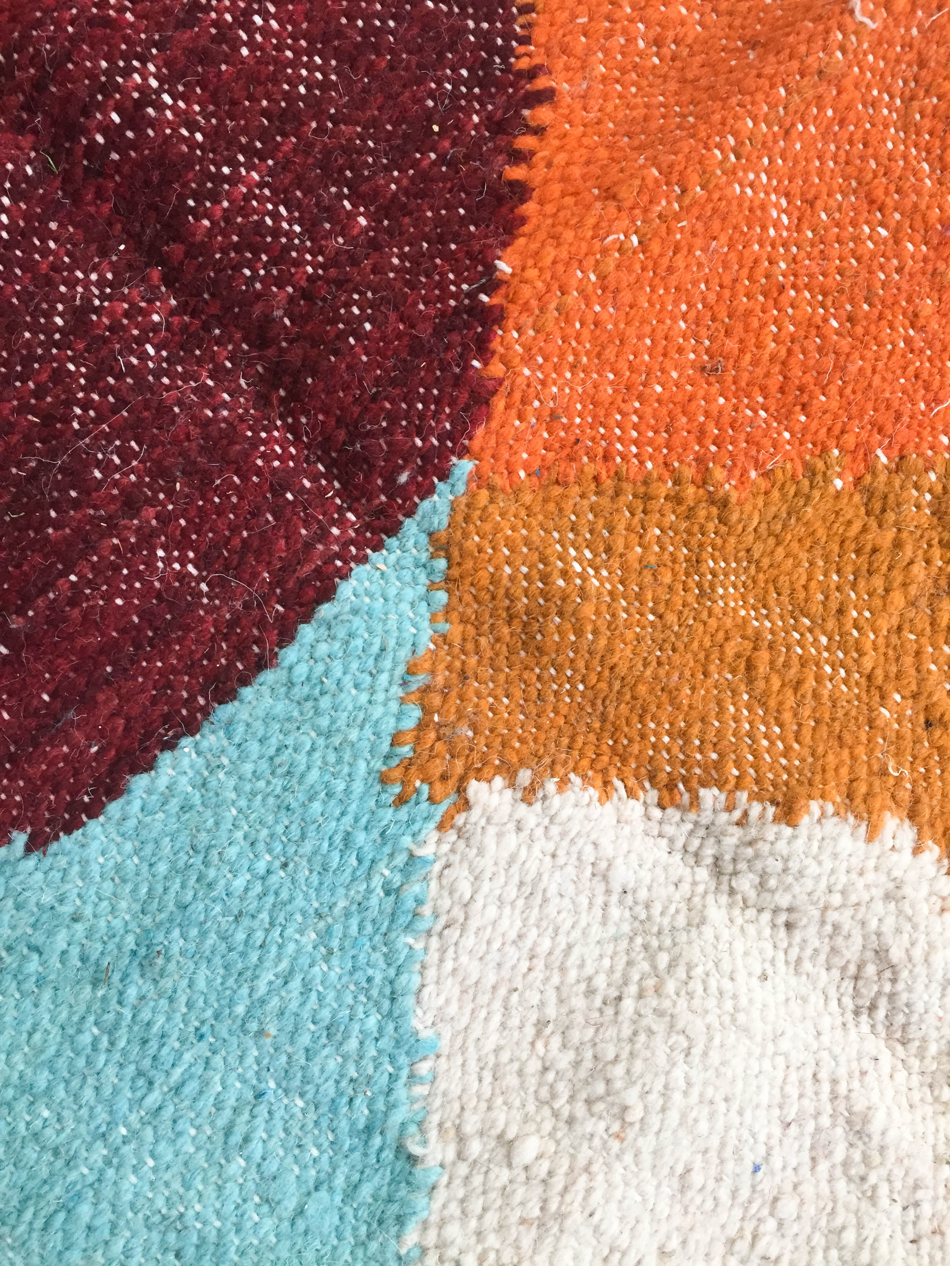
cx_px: 475
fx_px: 1061
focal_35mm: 29
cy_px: 633
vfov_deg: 61.7
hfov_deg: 48.2
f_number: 2.2
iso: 64
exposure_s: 1/35
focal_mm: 4.15
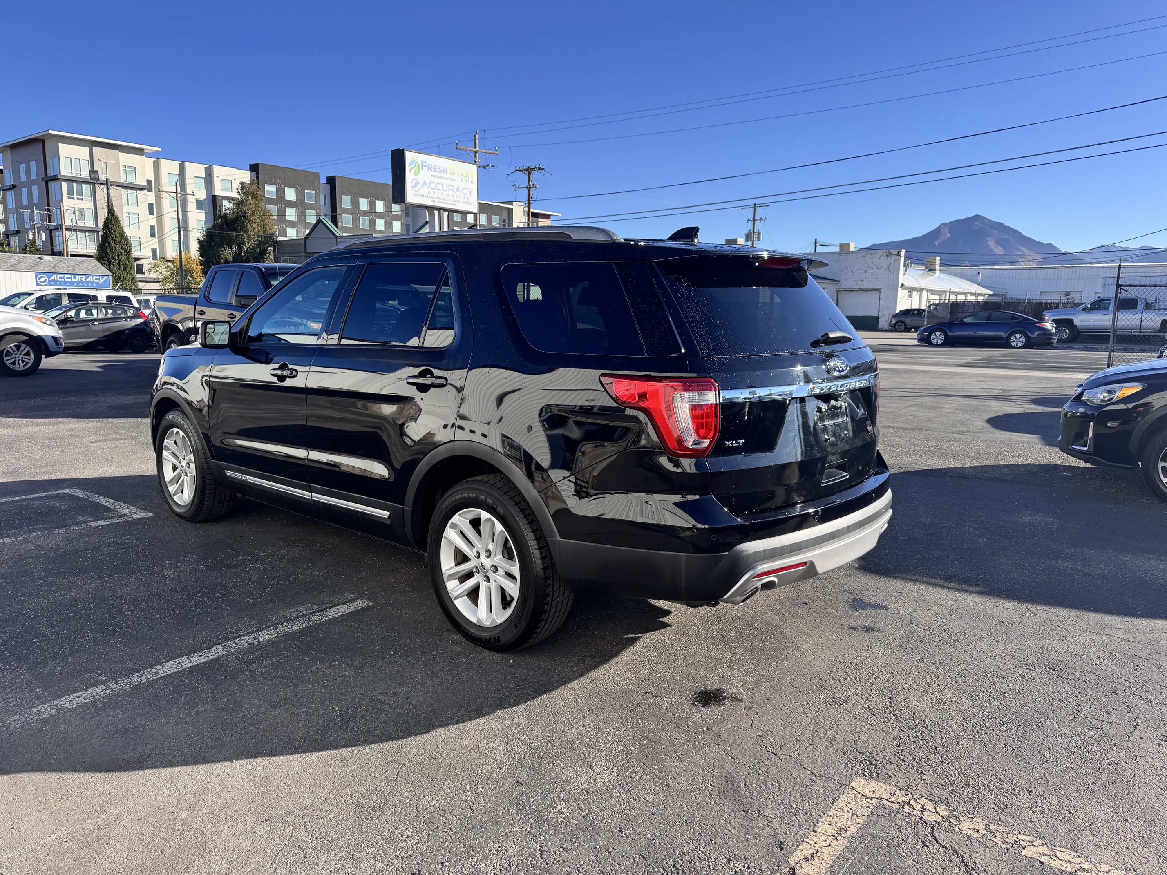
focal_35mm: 24
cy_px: 438
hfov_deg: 71.6
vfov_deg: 56.8
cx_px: 584
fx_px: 809
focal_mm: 6.76
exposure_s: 1/2105
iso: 80
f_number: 1.78
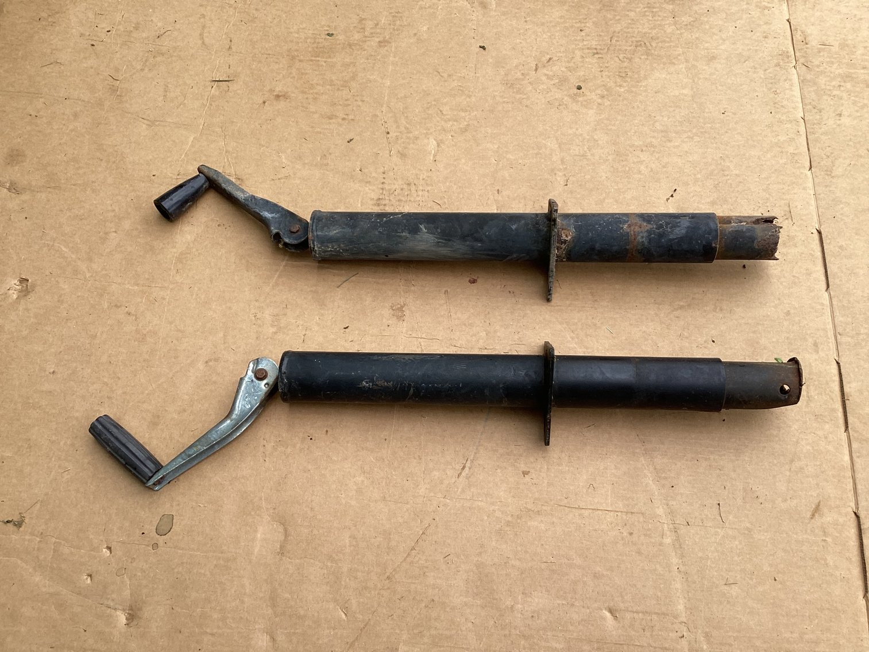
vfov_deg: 45.4
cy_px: 326
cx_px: 434
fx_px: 778
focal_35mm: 31
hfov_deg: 58.3
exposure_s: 1/347
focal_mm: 3.3
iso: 25
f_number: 2.4
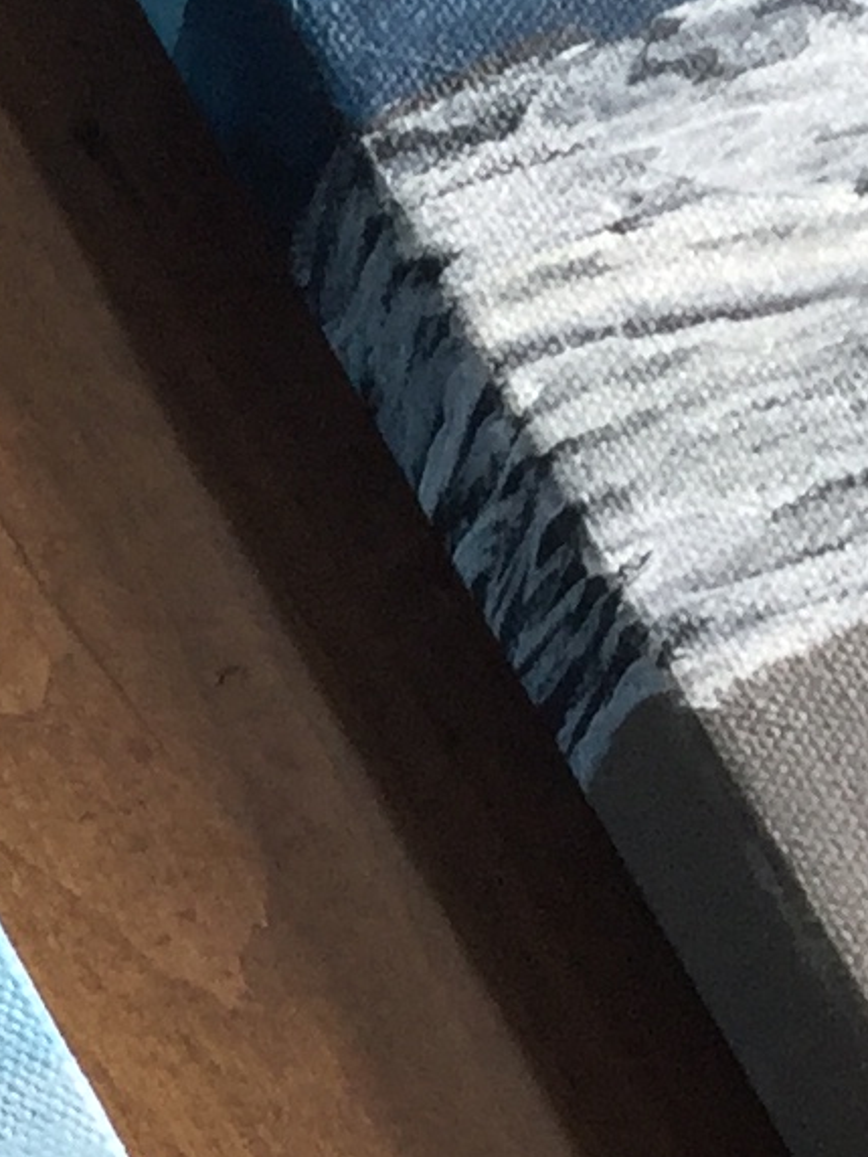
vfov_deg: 10.9
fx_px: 5918
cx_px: -1277
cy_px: 1442
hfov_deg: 7.7
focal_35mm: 177
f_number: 2.4
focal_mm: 3.3
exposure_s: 1/60
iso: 32
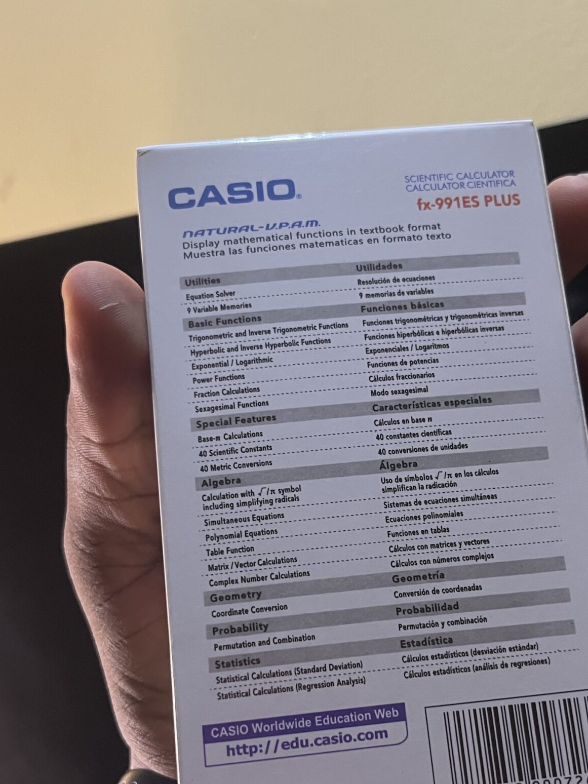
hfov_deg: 33.5
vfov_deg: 43.4
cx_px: 346
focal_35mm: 43
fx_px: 974
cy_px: 500
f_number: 1.6
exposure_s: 1/50
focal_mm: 5.1
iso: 320
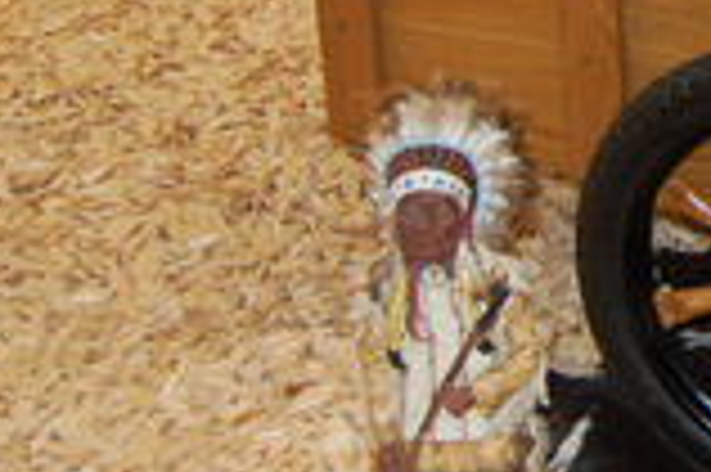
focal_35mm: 134
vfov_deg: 10.0
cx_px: 1053
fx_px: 2644
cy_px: -148
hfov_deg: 14.3
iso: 400
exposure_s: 1/60
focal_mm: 22
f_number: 3.8
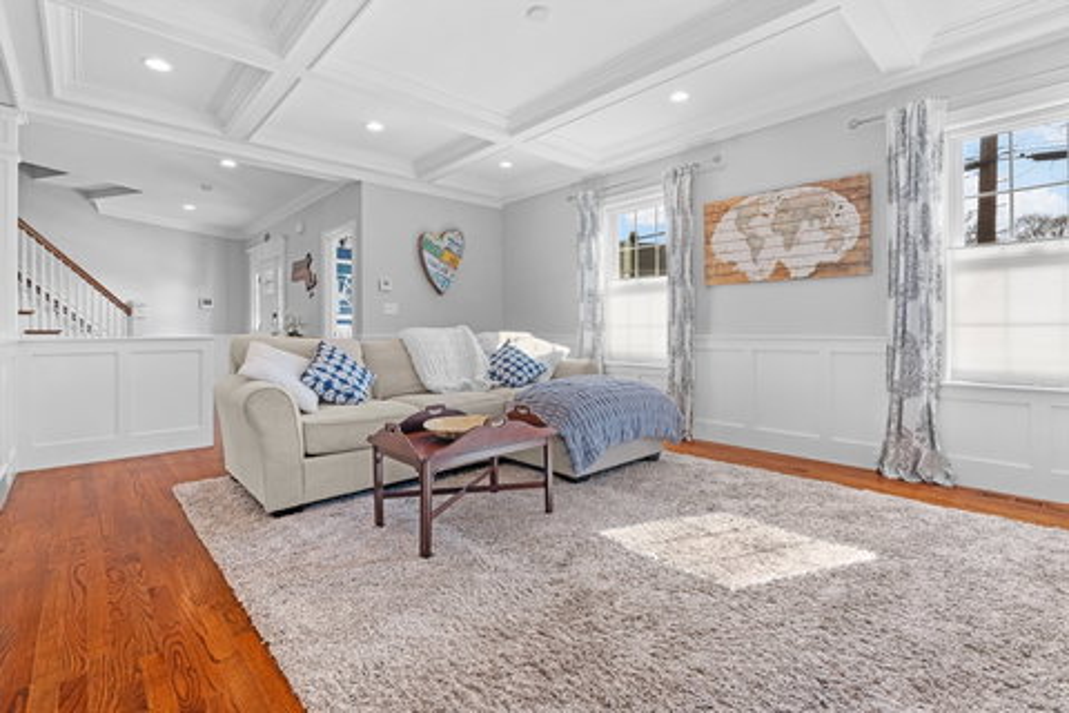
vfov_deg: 73.7
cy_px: 356
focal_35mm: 16
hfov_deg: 96.7
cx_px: 534
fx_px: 475
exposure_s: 1/2.5
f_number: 11
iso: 320
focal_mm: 16
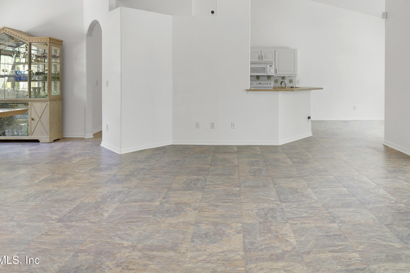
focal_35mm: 24
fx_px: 273
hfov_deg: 73.5
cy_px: 85
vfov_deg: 51.9
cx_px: 229
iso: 100
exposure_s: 1/2.5
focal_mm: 17
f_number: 8
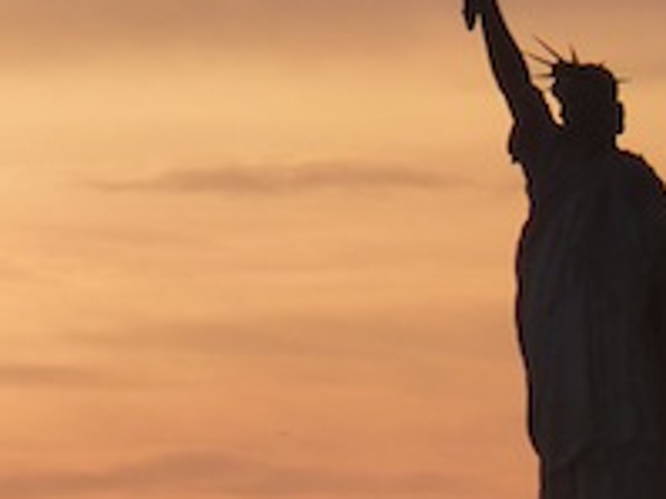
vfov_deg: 1.3
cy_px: 770
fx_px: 22112
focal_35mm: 1150
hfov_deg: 1.7
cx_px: -80
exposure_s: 1/320
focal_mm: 50.8
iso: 125
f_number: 5.6
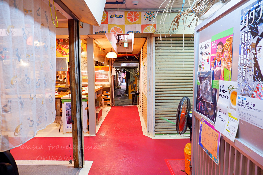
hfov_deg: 76.1
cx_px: 132
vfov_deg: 55.1
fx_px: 168
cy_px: 88
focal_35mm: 23
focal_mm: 15
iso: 1000
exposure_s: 1/34
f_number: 3.5
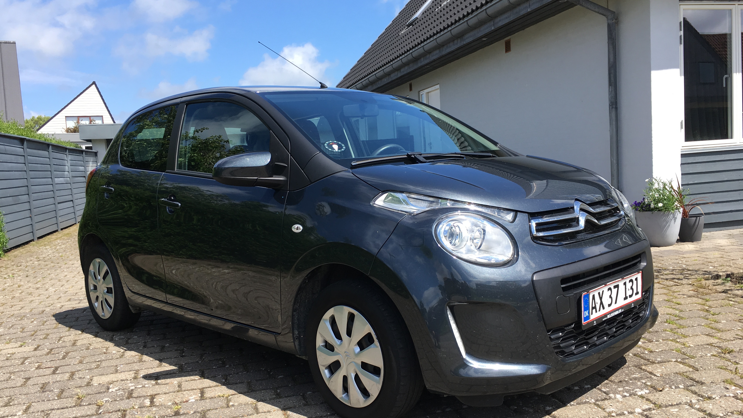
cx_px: 373
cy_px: 218
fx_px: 630
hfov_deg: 61.0
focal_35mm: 32
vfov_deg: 36.7
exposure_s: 1/818
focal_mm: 4.15
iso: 25
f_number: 2.2
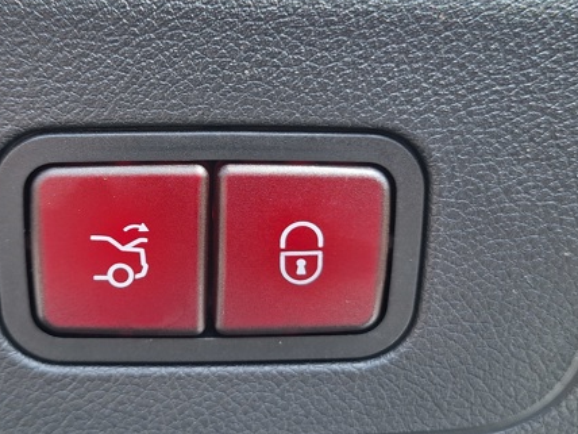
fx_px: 718
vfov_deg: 33.6
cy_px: 191
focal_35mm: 43
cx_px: 217
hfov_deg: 43.5
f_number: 1.8
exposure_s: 1/389
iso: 40
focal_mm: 5.54
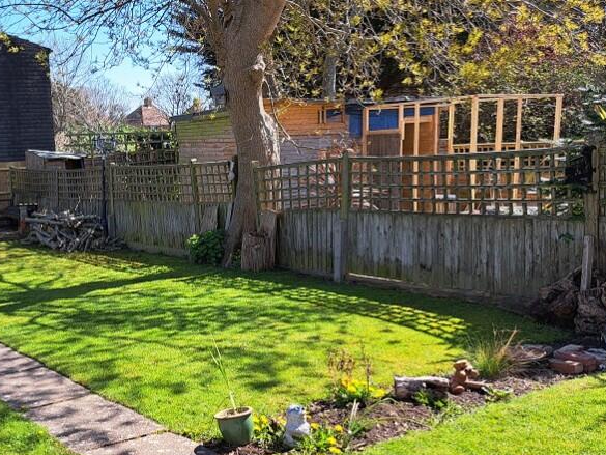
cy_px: 281
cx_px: 157
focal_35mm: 42
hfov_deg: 43.5
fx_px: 735
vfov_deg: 34.2
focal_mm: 5.23
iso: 50
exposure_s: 1/628
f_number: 1.8
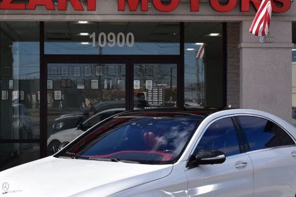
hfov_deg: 22.1
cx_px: 143
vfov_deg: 14.8
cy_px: 115
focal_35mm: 92
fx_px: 756
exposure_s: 1/500
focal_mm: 28
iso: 360
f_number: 11
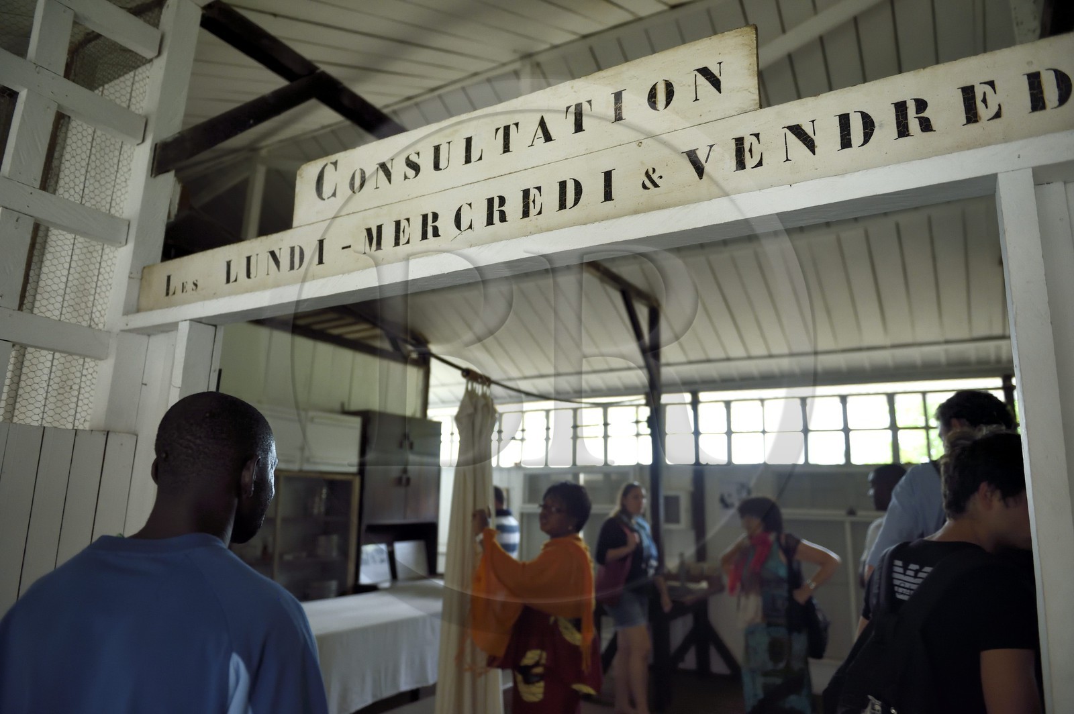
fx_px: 715
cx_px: 537
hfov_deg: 73.8
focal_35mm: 24
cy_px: 357
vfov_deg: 53.1
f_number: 2.8
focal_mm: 24
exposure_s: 1/200
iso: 2000
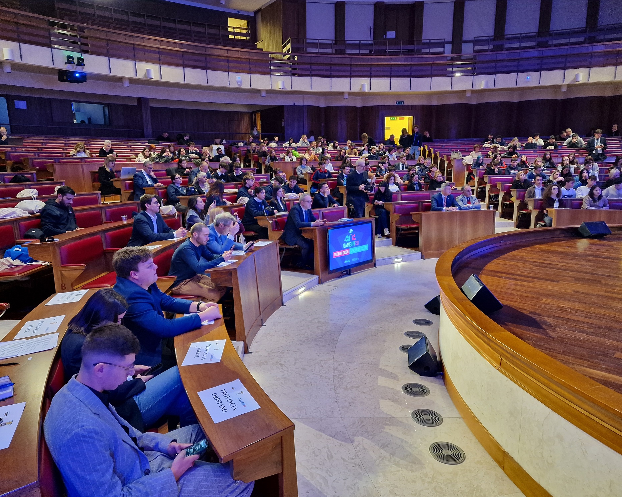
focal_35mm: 24
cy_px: 249
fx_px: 442
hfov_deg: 70.3
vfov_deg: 58.8
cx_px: 307
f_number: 1.8
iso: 500
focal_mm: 6.4
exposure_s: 1/33
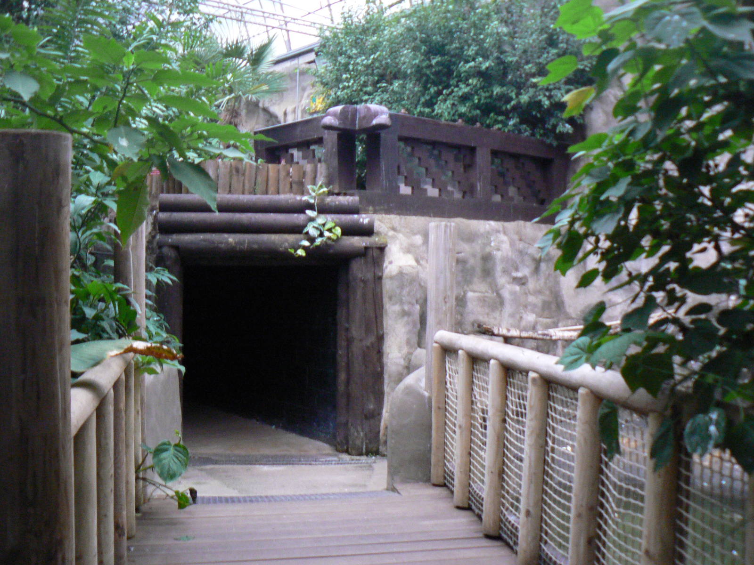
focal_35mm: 36
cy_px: 282
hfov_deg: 51.4
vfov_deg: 39.7
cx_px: 377
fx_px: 784
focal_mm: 6
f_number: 2.8
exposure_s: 1/20
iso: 200
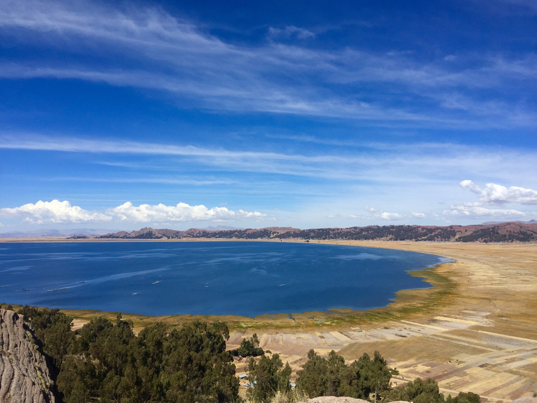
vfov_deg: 48.2
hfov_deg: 61.7
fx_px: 450
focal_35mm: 29
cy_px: 202
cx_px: 268
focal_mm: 4.15
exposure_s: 1/2825
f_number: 2.2
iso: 32
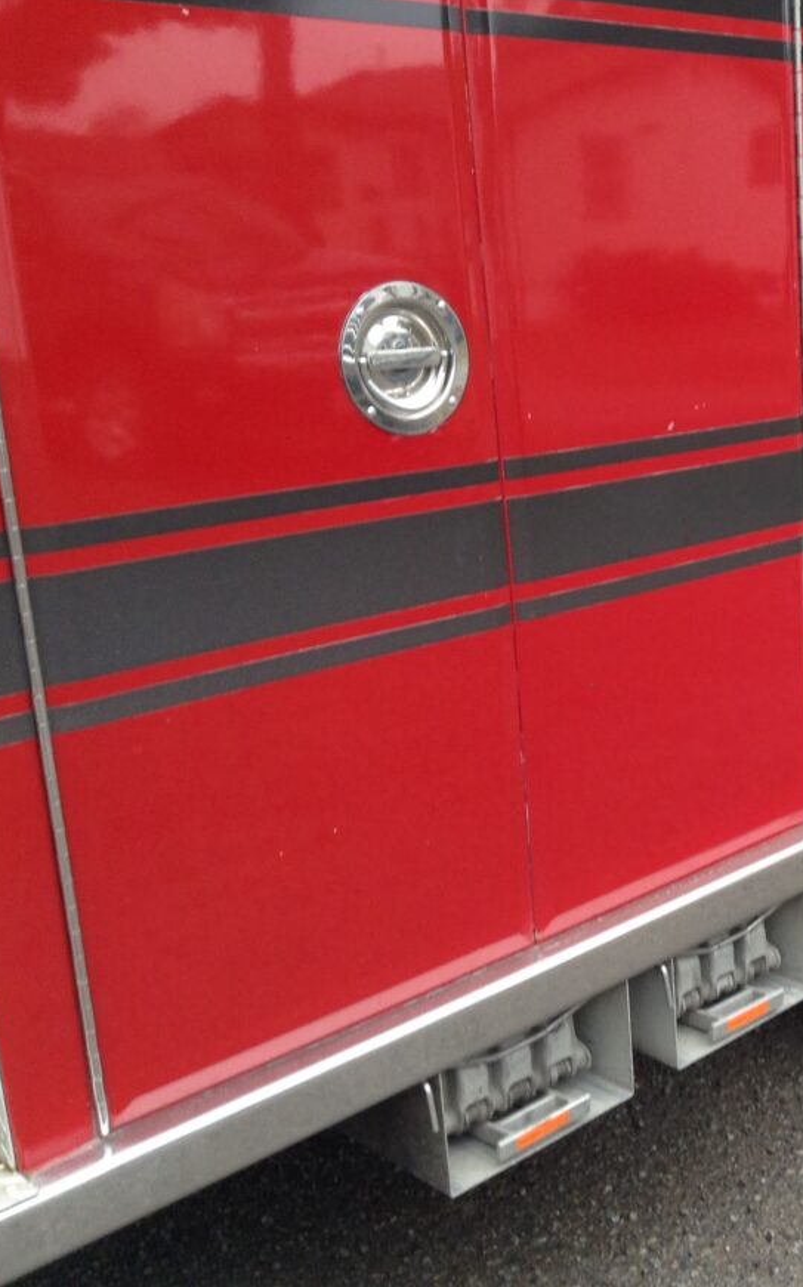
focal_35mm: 47
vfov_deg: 42.7
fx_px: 1647
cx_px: 831
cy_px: 644
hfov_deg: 25.8
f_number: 2.4
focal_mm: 3.3
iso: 40
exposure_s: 1/60
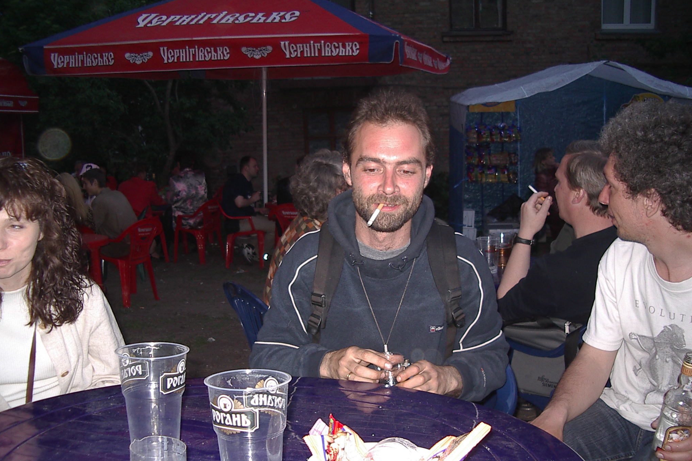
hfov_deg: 48.5
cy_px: 261
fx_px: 769
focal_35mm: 40
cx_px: 343
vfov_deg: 33.3
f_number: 2.6
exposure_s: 1/60
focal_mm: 5.8
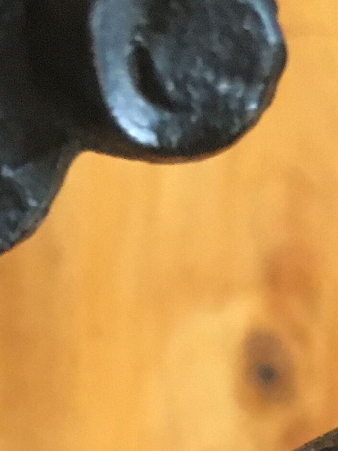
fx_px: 1626
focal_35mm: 125
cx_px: -20
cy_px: 929
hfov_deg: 11.7
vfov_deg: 13.3
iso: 200
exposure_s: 1/17
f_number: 2.2
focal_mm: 4.15
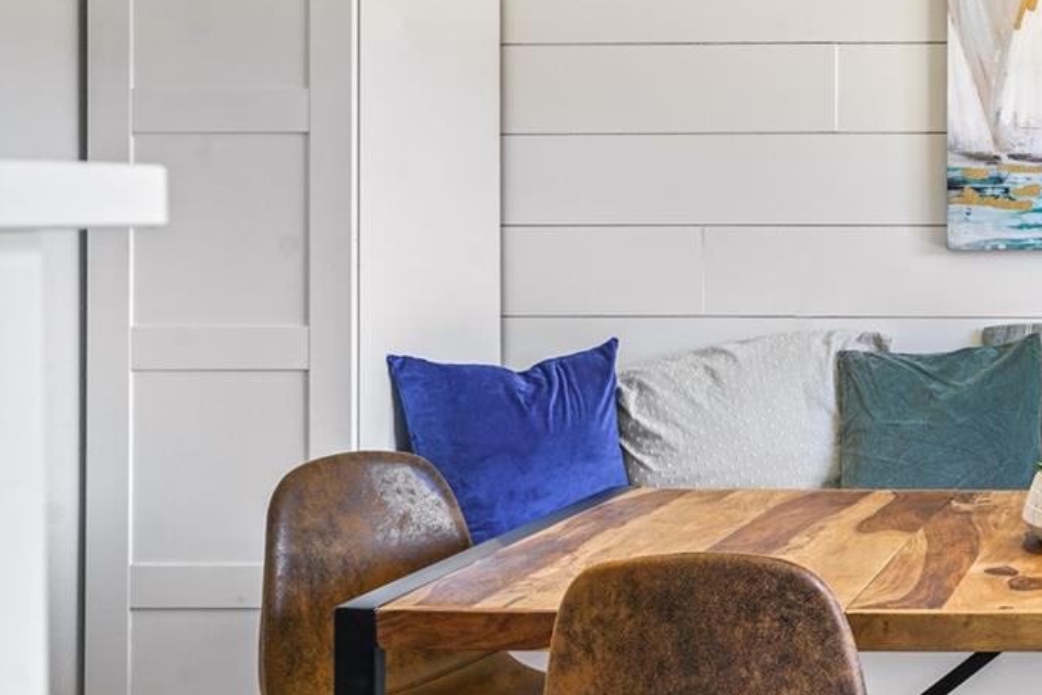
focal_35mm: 54
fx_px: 1563
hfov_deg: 31.9
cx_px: 1192
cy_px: 219
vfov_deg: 24.9
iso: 100
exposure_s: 1
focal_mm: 23
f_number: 9
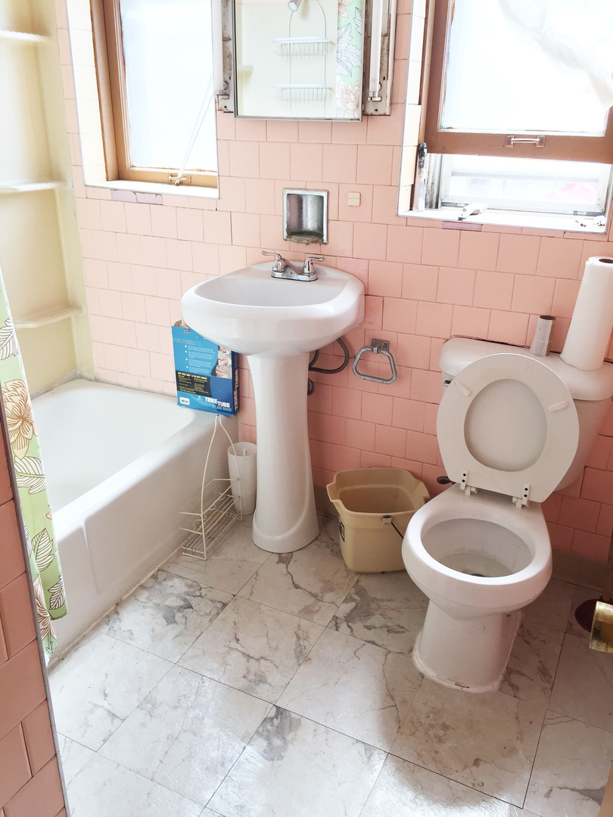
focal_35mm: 29
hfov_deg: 48.2
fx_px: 685
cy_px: 408
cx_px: 306
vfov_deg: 61.7
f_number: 2.2
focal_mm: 4.15
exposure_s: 1/120
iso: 50
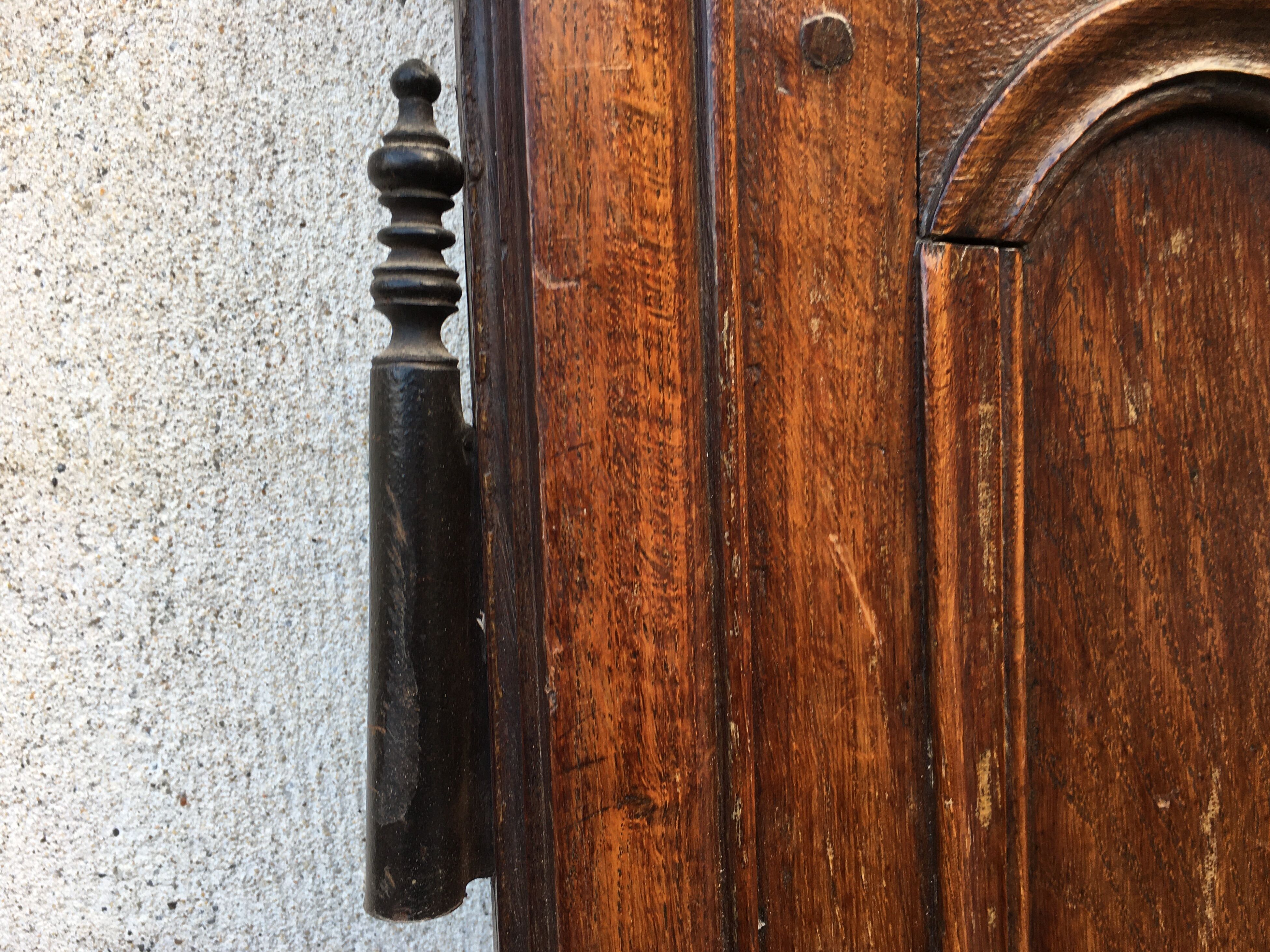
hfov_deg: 60.0
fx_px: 1101
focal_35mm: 30
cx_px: 641
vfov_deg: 46.8
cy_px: 491
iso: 25
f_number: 2.2
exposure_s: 1/50
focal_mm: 4.15
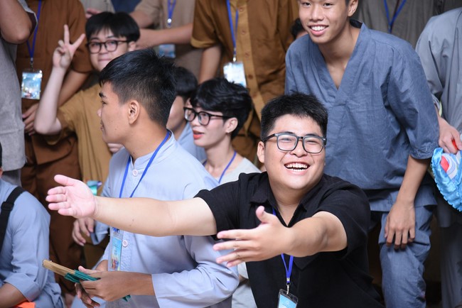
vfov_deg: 13.1
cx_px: 231
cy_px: 154
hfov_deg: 19.4
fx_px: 1348
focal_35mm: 105
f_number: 4.5
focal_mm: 105
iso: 2000
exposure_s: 1/250
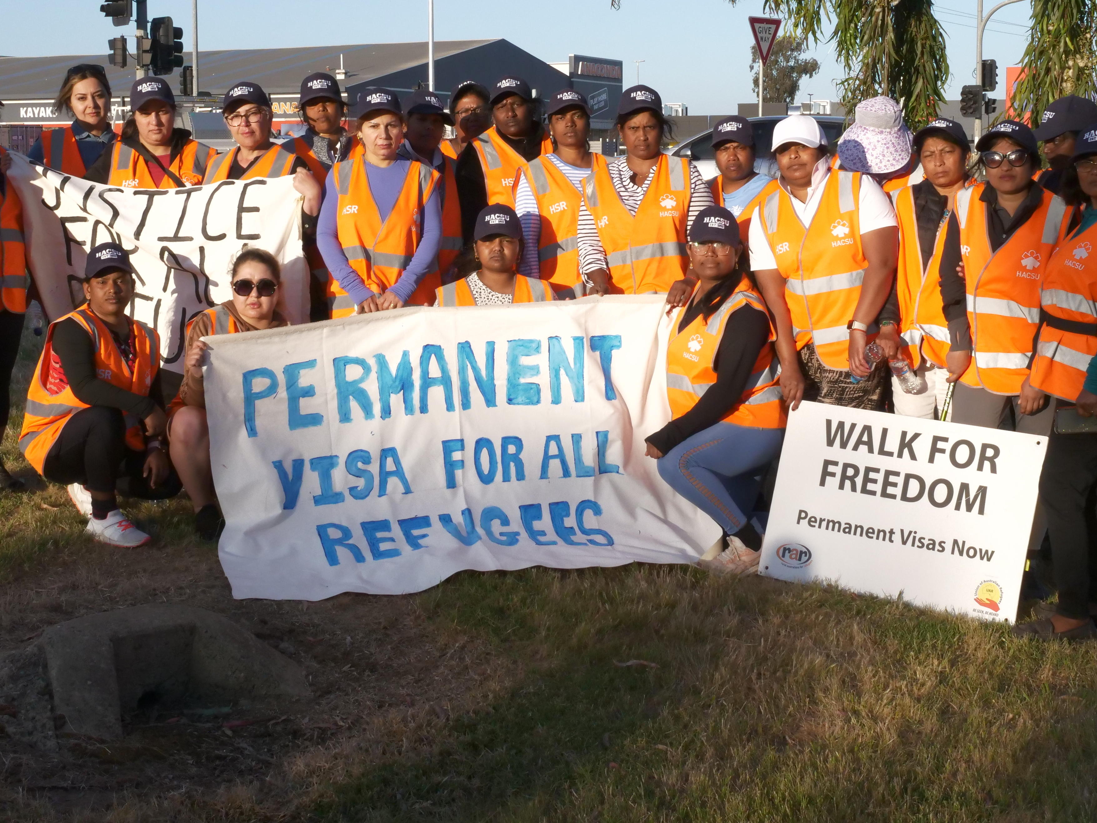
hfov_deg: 33.8
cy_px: 283
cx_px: 536
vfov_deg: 25.5
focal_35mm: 57
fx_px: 1806
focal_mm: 20
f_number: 10
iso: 1250
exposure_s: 1/1300
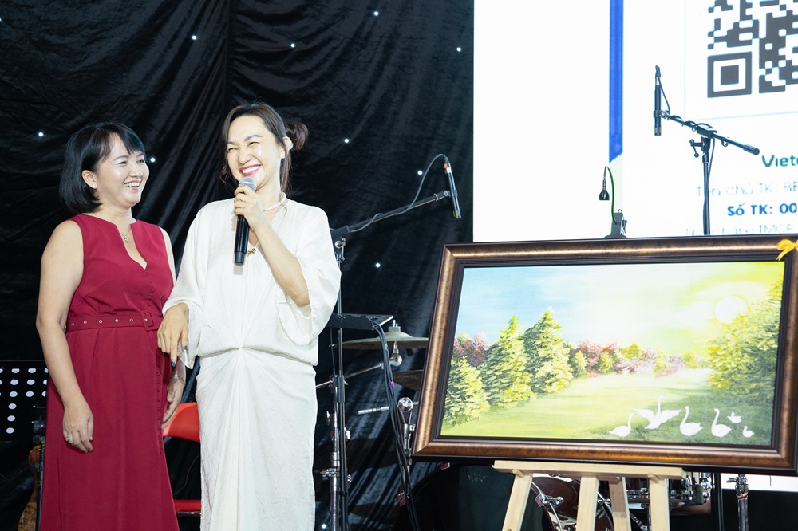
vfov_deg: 17.1
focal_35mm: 80
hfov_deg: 25.4
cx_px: 399
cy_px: 266
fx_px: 1773
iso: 2000
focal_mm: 80
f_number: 4.5
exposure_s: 1/250
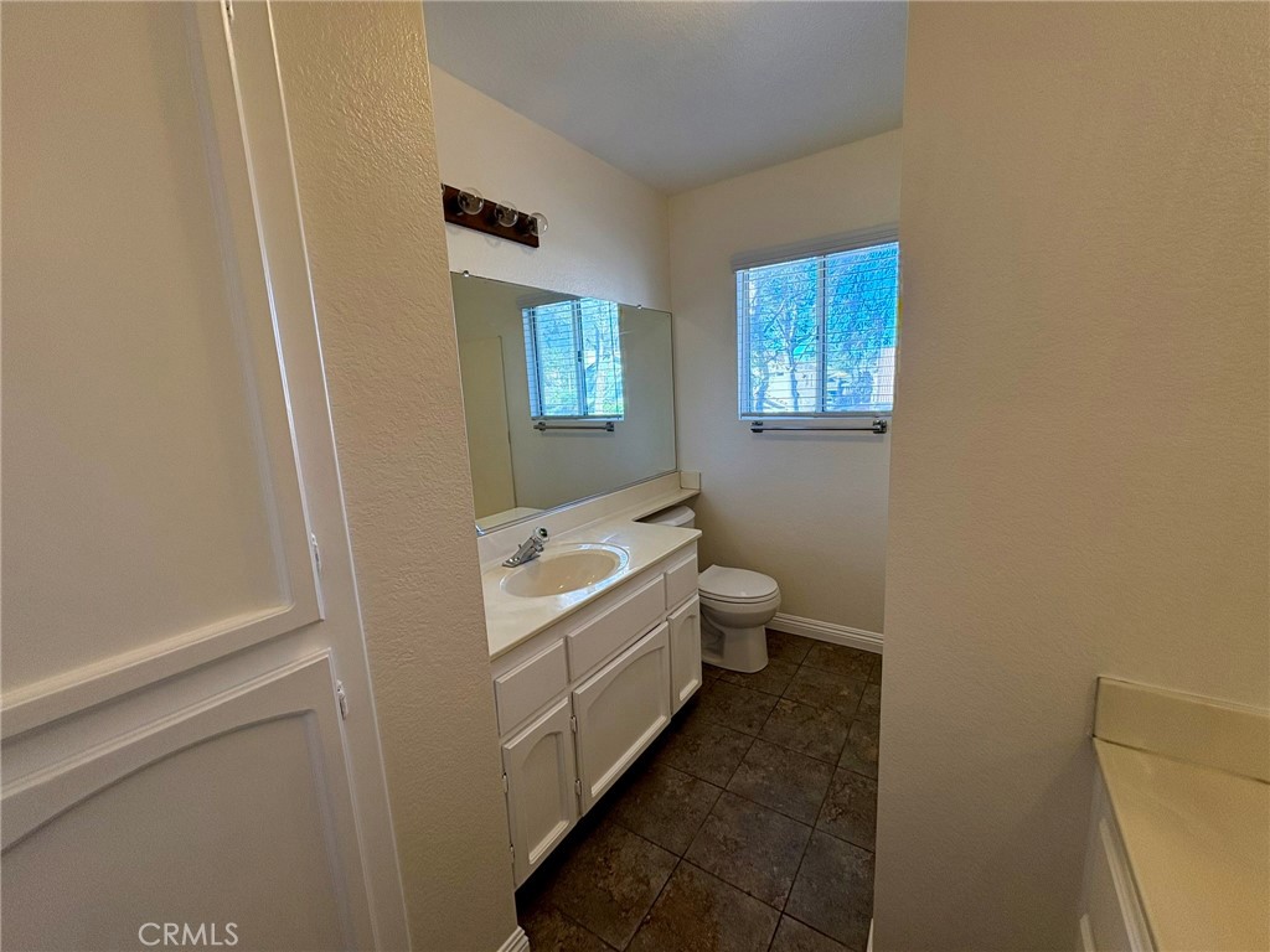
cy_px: 476
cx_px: 635
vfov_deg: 85.7
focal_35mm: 14
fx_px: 514
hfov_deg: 102.1
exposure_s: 1/134
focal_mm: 2.22
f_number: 2.2
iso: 125
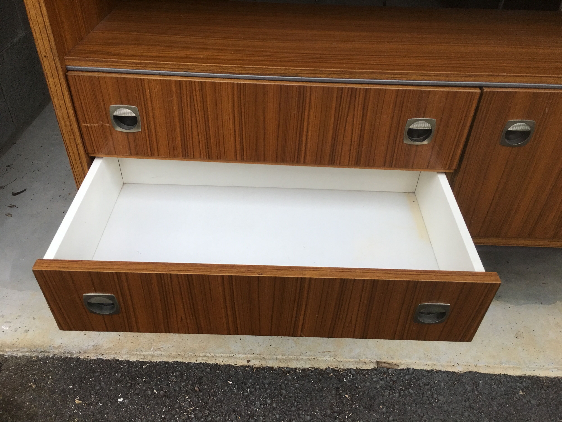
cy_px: 211
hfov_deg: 61.7
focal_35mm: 29
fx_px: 471
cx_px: 281
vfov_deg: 48.2
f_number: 2.2
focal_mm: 4.15
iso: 50
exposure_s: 1/33
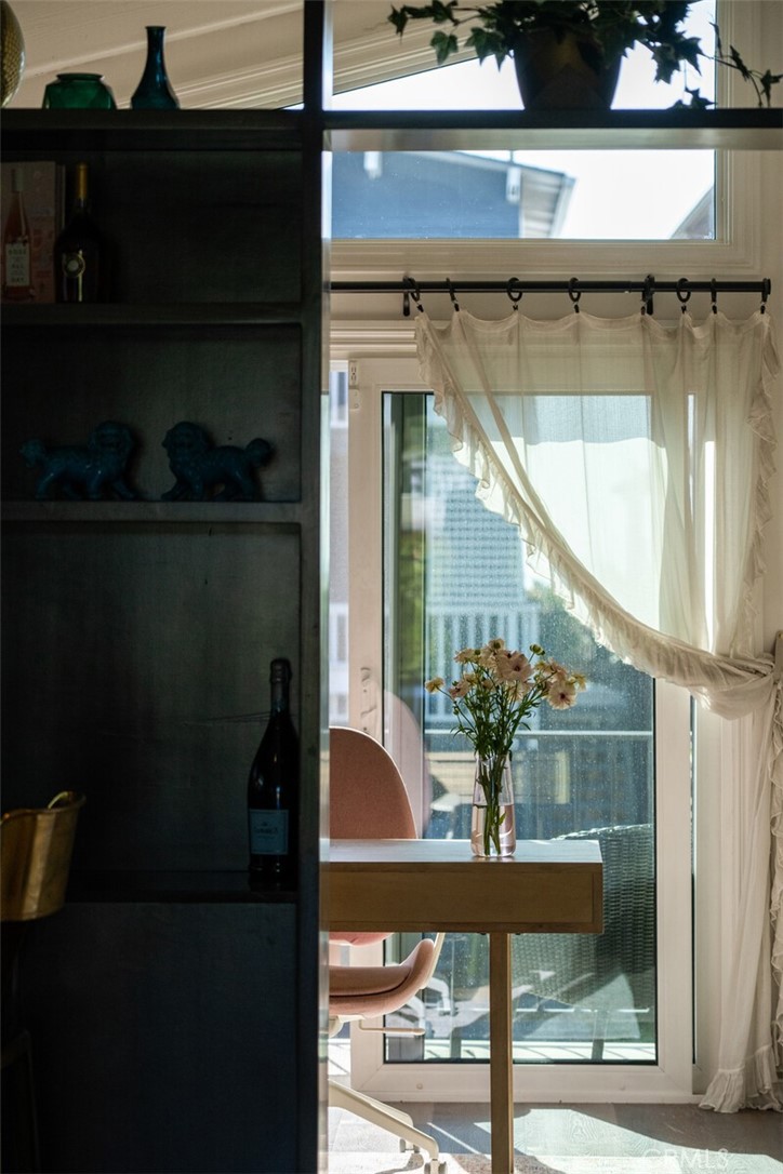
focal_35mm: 104
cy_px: 587
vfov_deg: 19.6
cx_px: 392
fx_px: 3393
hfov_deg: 13.2
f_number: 4.5
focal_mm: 104
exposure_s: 1/800
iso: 1600
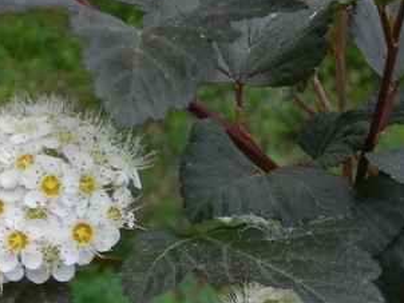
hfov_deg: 18.3
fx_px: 1226
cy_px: 69
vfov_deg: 14.1
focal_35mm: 105
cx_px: 379
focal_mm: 7.3
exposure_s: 1/30
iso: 210
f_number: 3.8
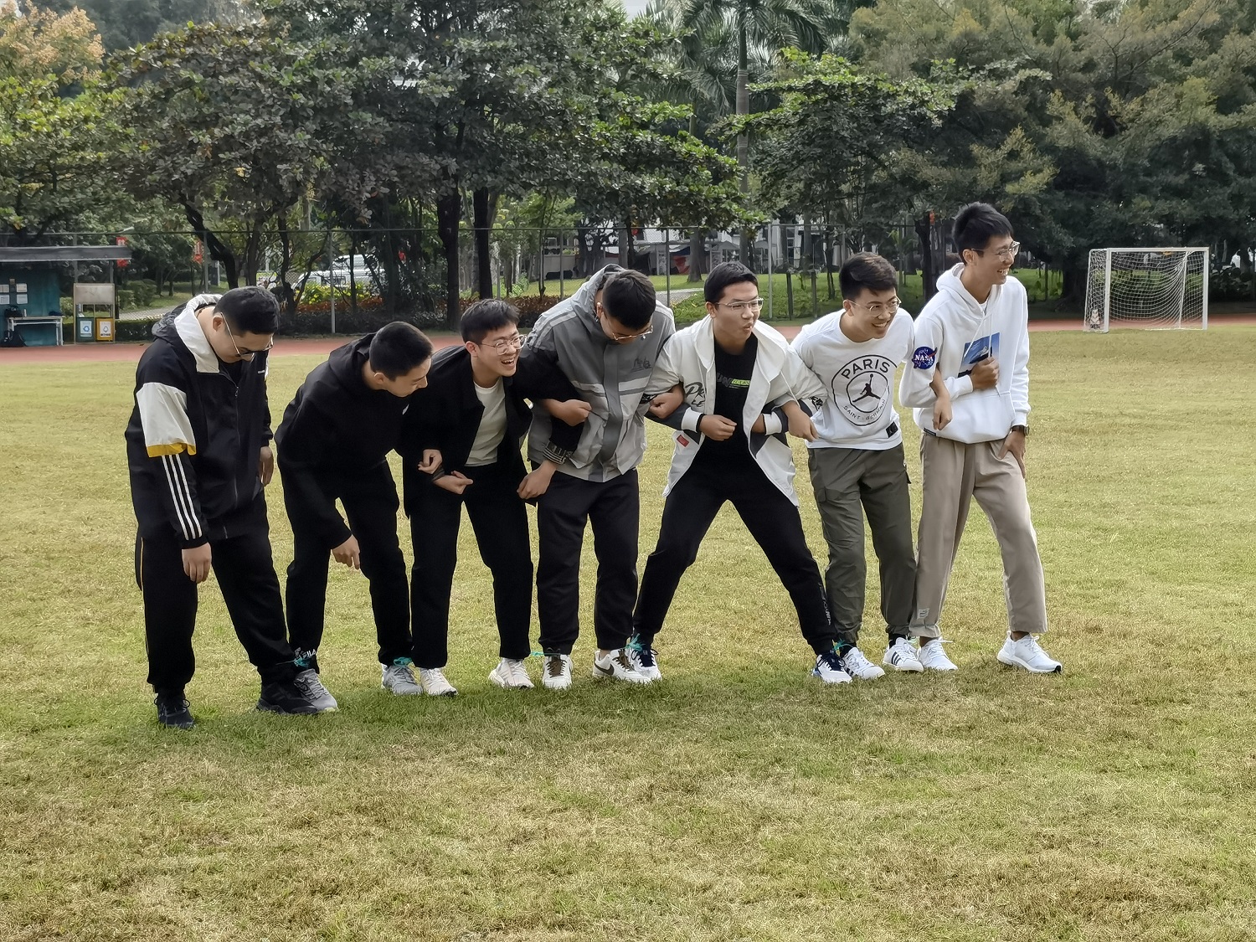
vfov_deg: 20.4
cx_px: 628
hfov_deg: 27.0
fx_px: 2612
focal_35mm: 72
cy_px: 471
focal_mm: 6.67
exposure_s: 1/3333
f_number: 1.9
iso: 50
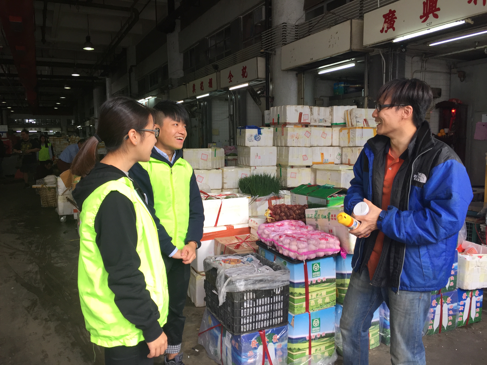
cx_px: 244
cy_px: 182
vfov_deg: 48.2
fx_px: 408
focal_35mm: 29
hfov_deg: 61.7
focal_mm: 4.15
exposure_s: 1/100
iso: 40
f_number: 2.2
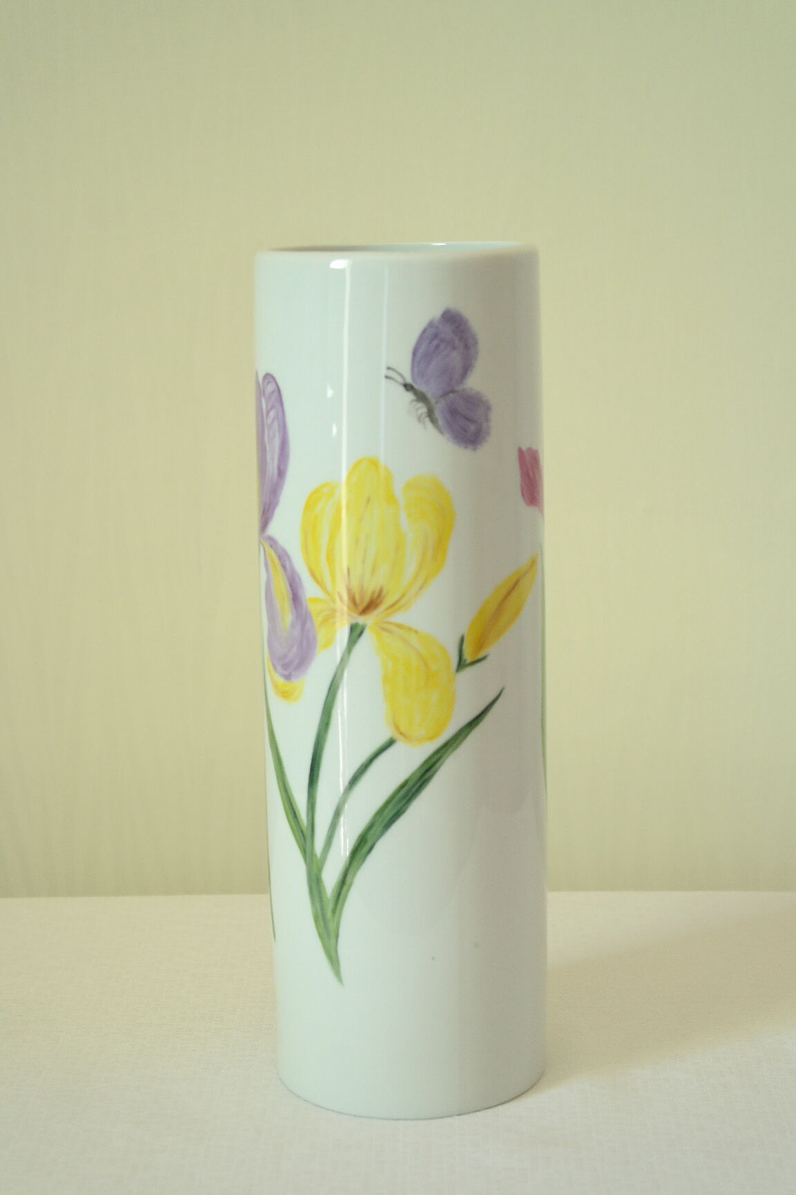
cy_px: 598
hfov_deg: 19.7
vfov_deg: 29.2
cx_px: 398
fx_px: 2288
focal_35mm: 69
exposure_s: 1/30
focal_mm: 45
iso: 800
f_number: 5.6
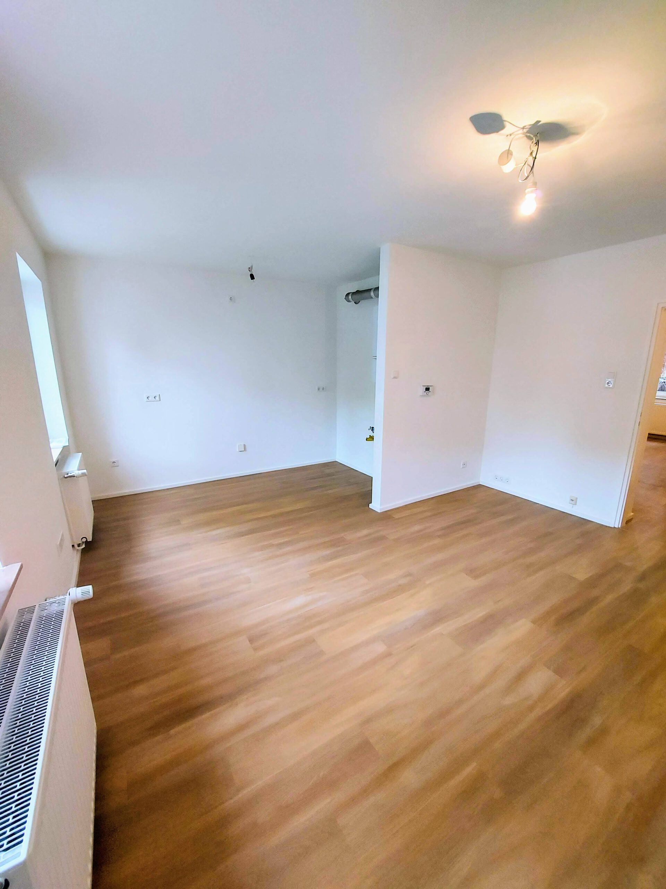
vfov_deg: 106.2
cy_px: 444
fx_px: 333
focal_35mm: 13
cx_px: 333
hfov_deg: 89.9
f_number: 2.2
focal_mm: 1.74
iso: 160
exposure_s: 1/50
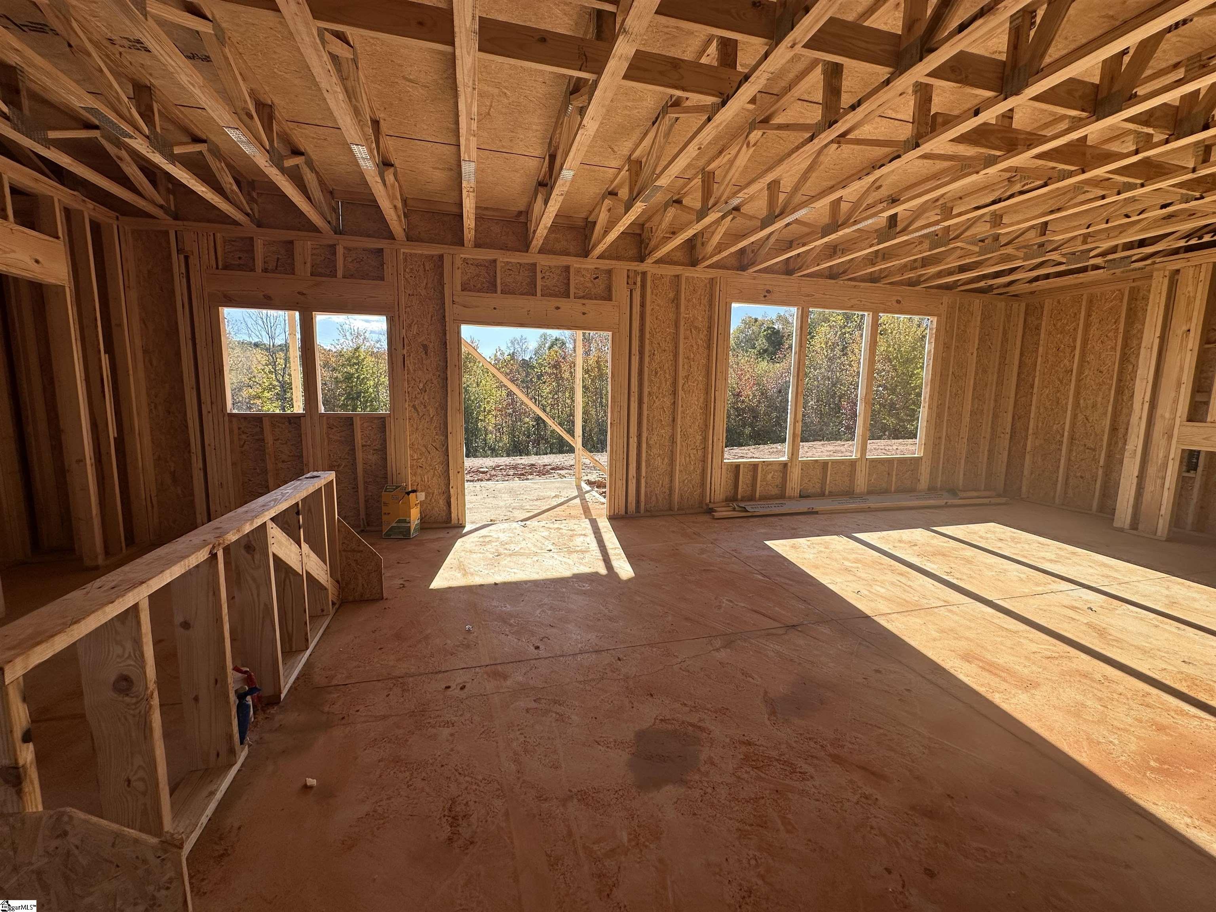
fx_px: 492
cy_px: 456
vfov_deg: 85.7
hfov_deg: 102.1
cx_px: 608
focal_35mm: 14
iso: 40
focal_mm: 2.22
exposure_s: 1/764
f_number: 2.2
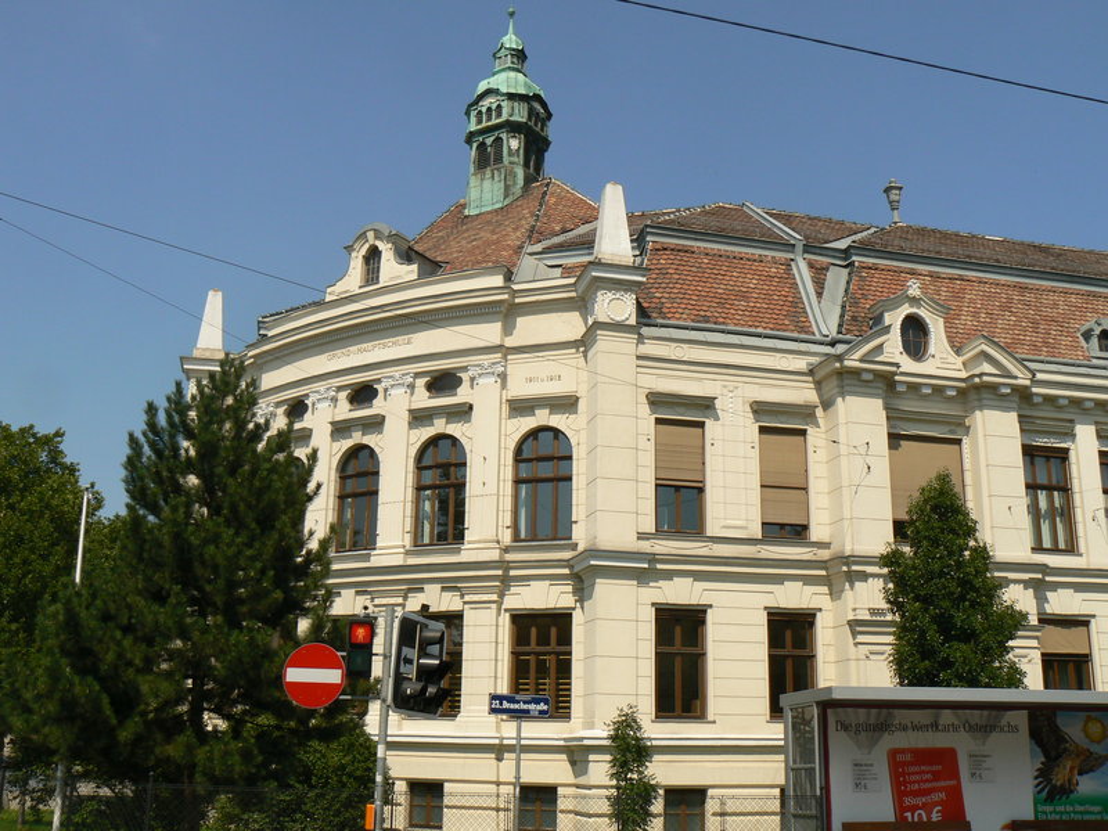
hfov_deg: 51.4
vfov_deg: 39.7
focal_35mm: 36
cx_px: 554
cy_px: 416
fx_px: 1152
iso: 80
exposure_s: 1/500
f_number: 8
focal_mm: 6
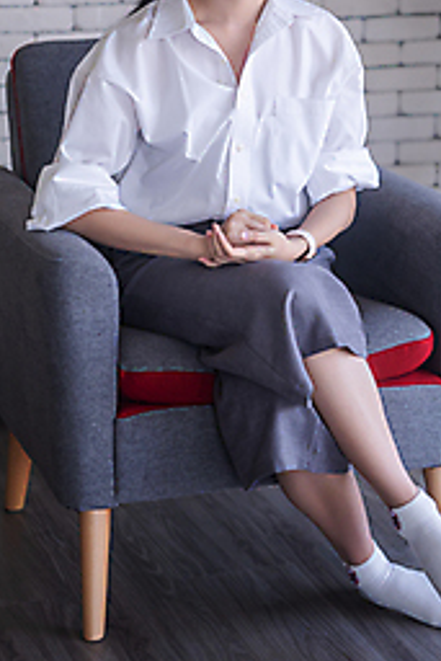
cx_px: 293
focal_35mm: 131
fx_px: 2404
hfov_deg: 10.5
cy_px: 181
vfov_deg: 15.6
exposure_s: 1/250
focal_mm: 56
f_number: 1.4
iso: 200
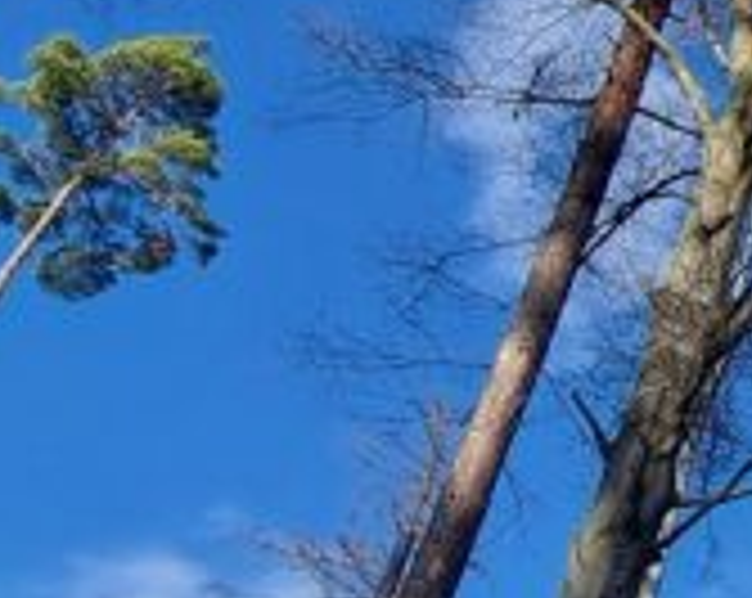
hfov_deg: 18.8
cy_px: 364
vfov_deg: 19.6
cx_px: 1360
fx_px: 1733
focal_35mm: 78
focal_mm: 2.2
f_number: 2.2
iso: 50
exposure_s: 1/988
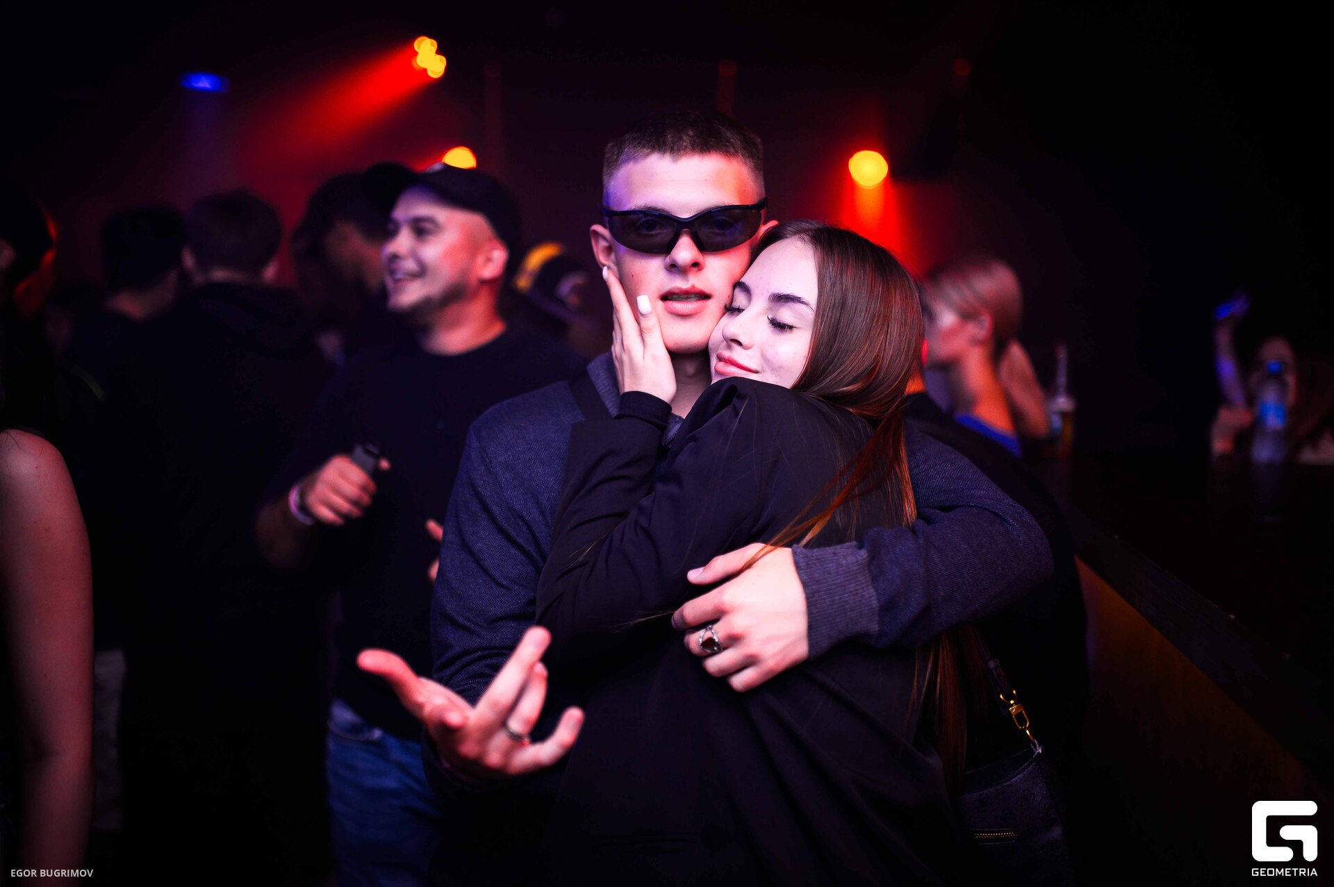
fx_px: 1296
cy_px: 444
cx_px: 667
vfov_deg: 37.8
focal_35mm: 35
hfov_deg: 54.5
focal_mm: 35
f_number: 1.4
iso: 400
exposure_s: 1/200
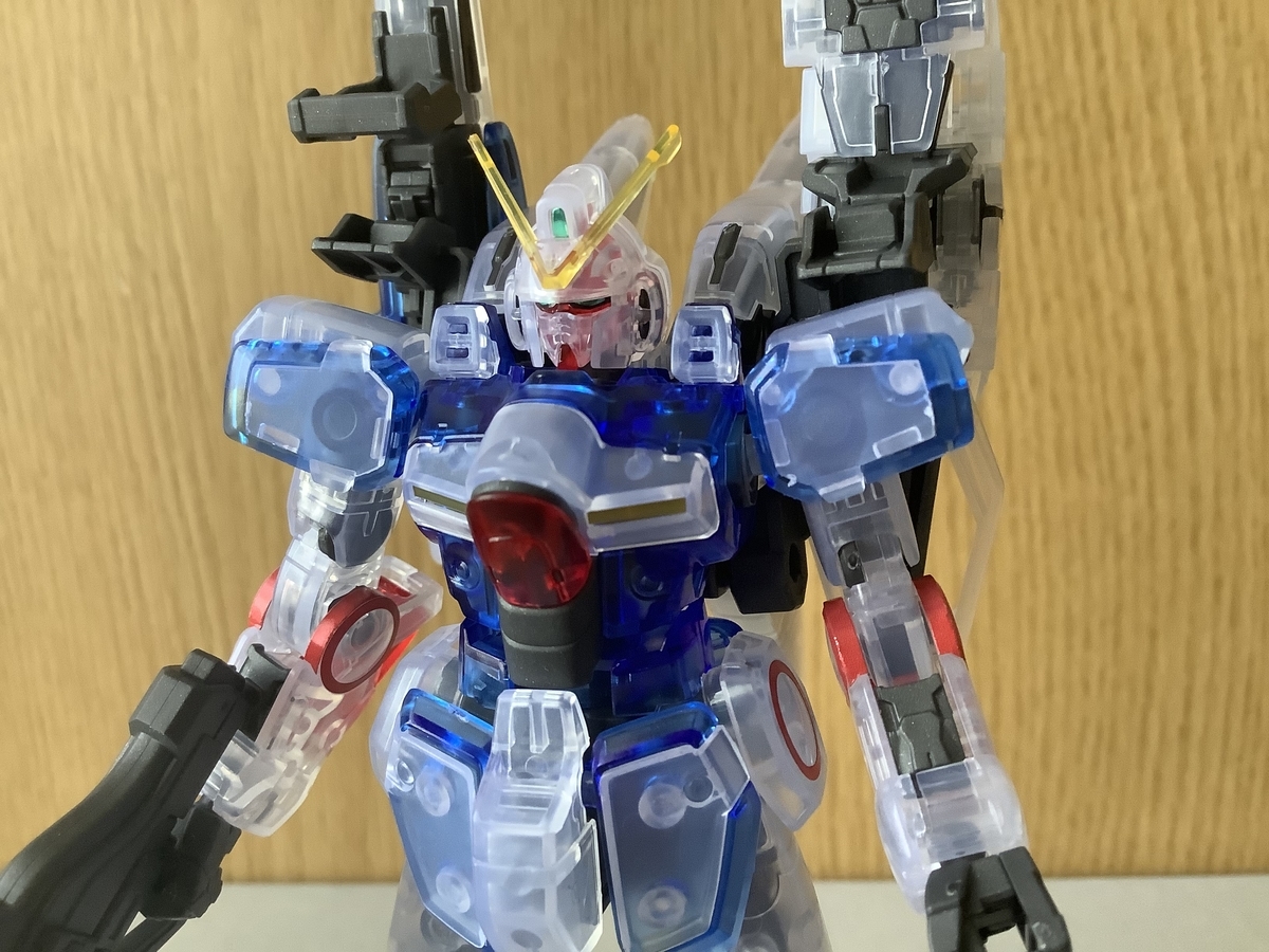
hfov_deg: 58.4
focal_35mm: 31
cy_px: 476
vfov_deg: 45.4
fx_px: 1136
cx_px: 634
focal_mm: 3.3
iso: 250
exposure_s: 1/50
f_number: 2.4
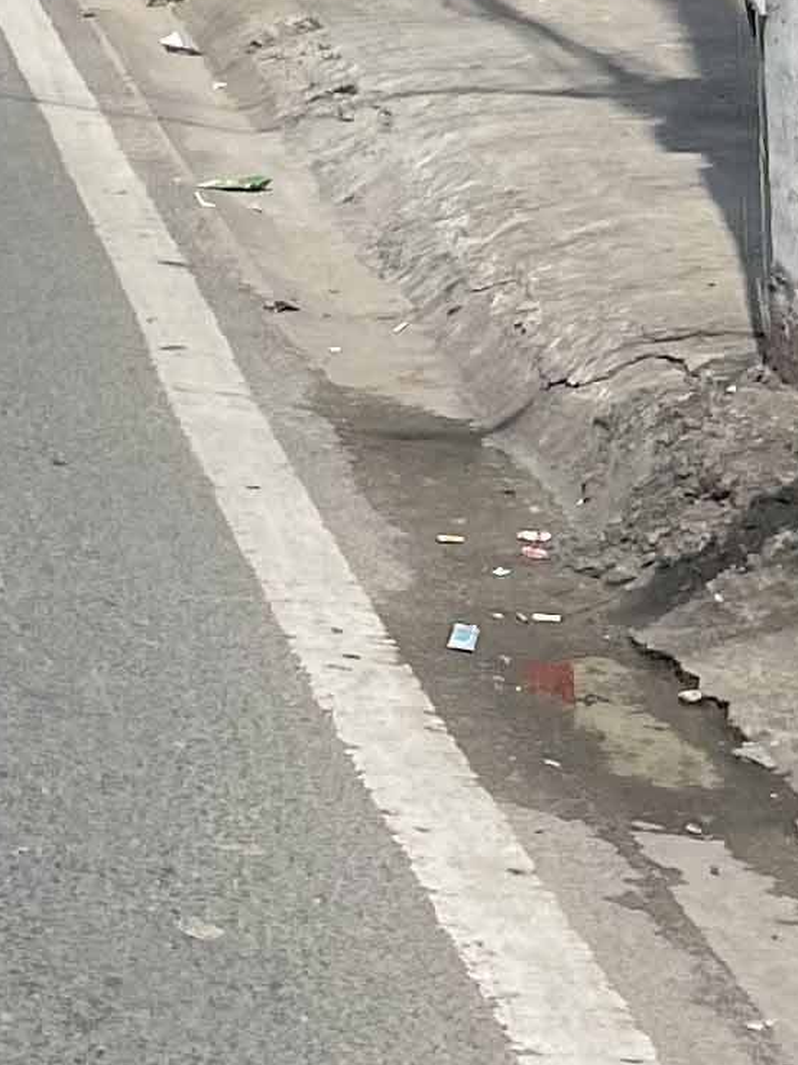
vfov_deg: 12.3
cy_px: -1227
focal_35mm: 137
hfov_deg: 9.8
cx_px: -976
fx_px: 4211
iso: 32
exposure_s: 1/4717
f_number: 1.6
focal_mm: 5.1
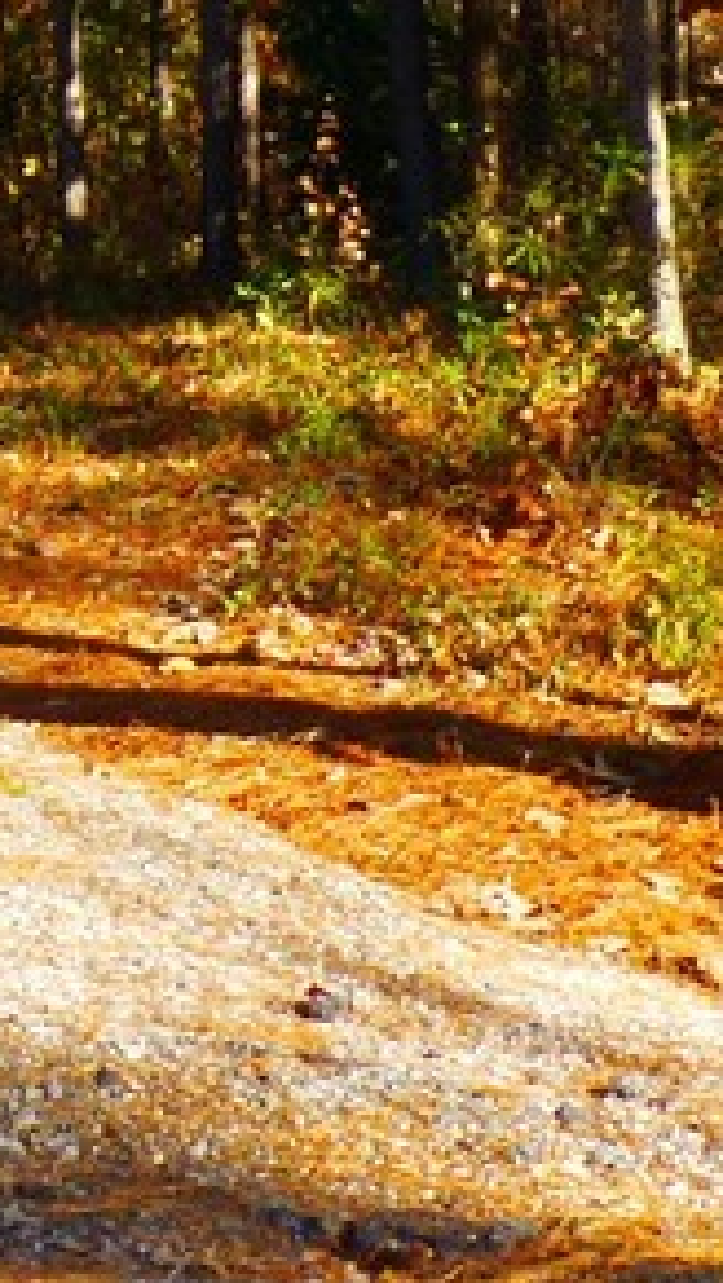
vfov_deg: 21.6
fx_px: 3131
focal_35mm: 92
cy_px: -238
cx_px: -705
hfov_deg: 11.8
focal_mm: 4.3
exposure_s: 1/125
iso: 100
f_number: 4
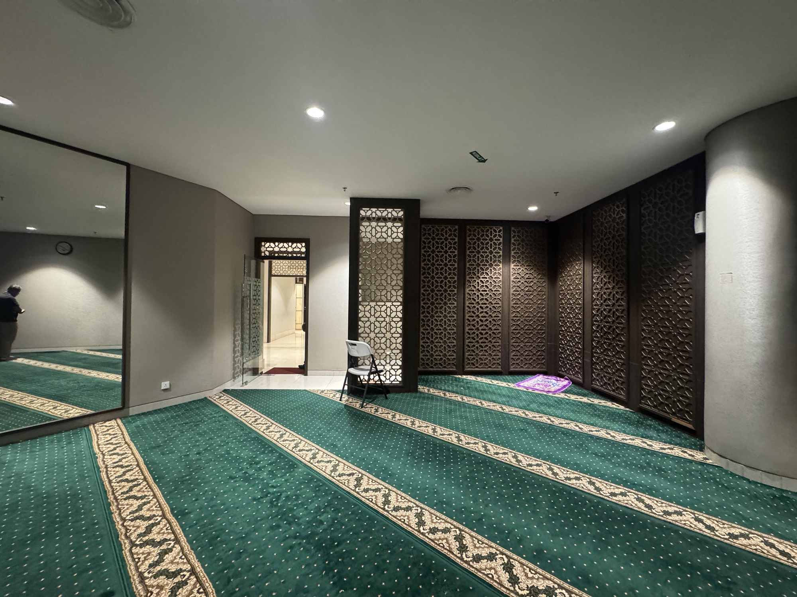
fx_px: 322
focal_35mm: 14
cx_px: 398
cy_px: 298
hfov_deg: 102.1
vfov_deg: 85.7
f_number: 2.2
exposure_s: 1/50
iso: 1000
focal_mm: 2.22
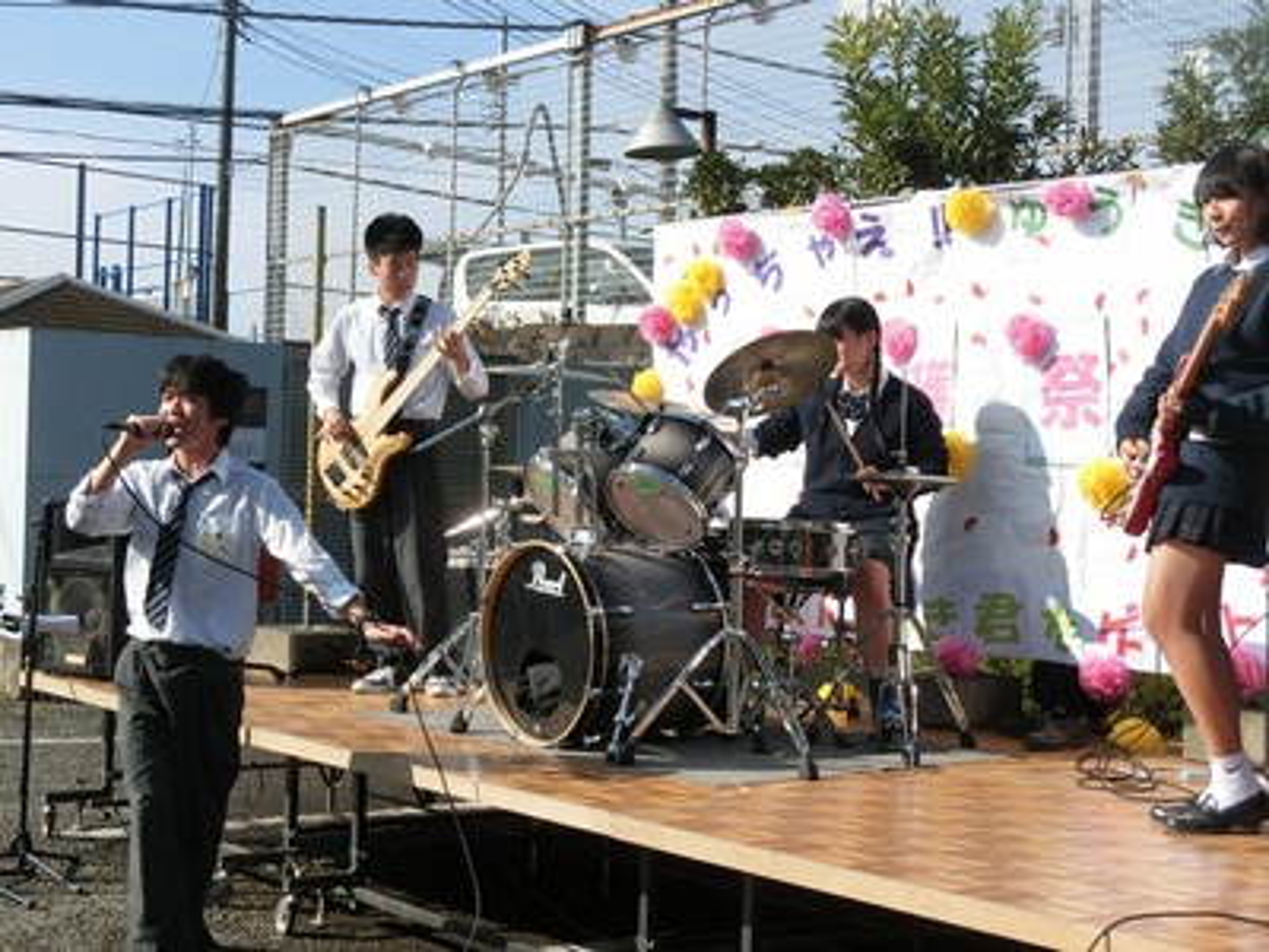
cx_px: 634
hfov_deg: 33.2
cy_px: 476
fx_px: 2126
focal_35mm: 58
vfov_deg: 25.2
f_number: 4.7
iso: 80
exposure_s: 1/500
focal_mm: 10.37
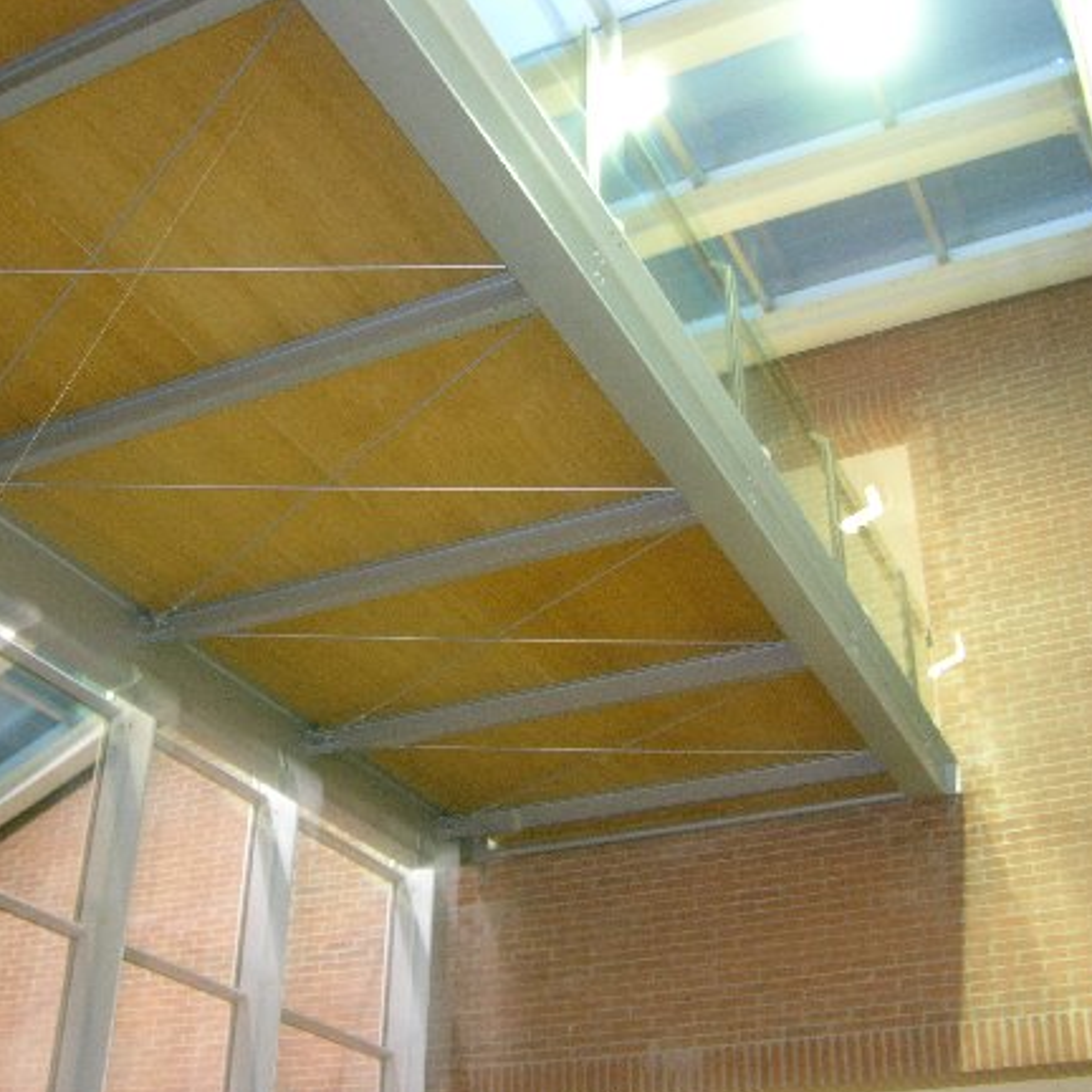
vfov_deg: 40.0
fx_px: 1499
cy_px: 551
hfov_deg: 40.0
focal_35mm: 42
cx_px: 494
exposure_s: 1/2.6
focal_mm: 8.9
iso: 200
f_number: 2.8
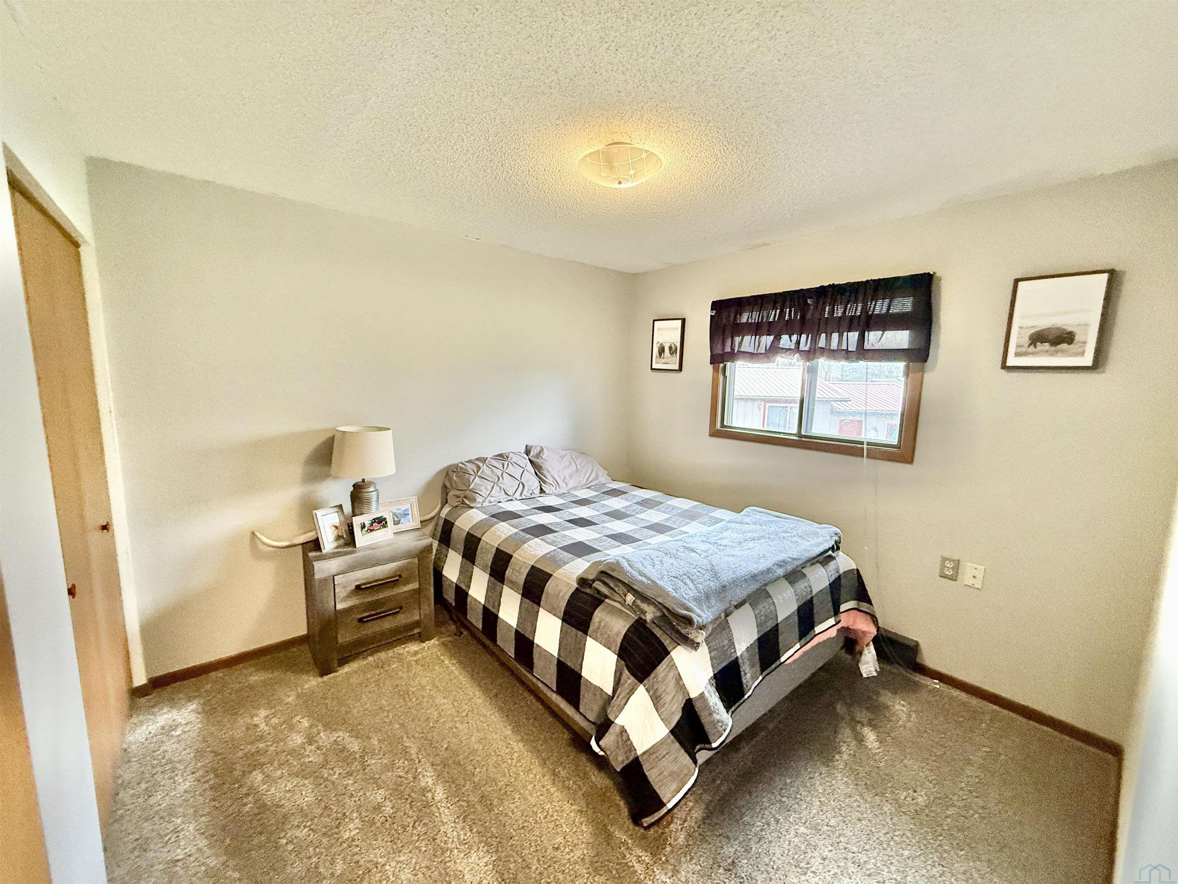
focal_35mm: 14
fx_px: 476
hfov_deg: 102.1
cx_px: 589
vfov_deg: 85.7
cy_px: 442
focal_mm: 2.22
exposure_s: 1/60
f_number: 2.2
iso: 400
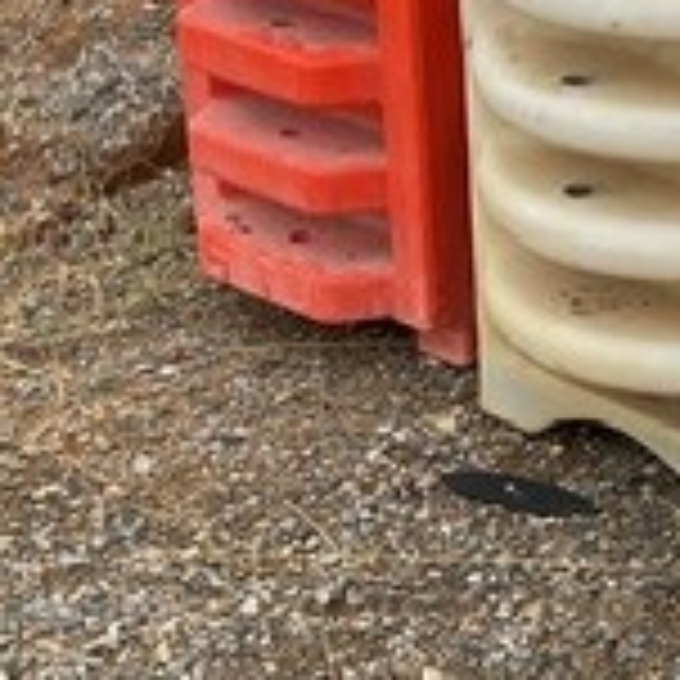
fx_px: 2422
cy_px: 59
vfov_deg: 15.8
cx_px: 1117
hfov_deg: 14.5
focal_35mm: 109
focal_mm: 3
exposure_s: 1/1055
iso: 16
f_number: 1.8
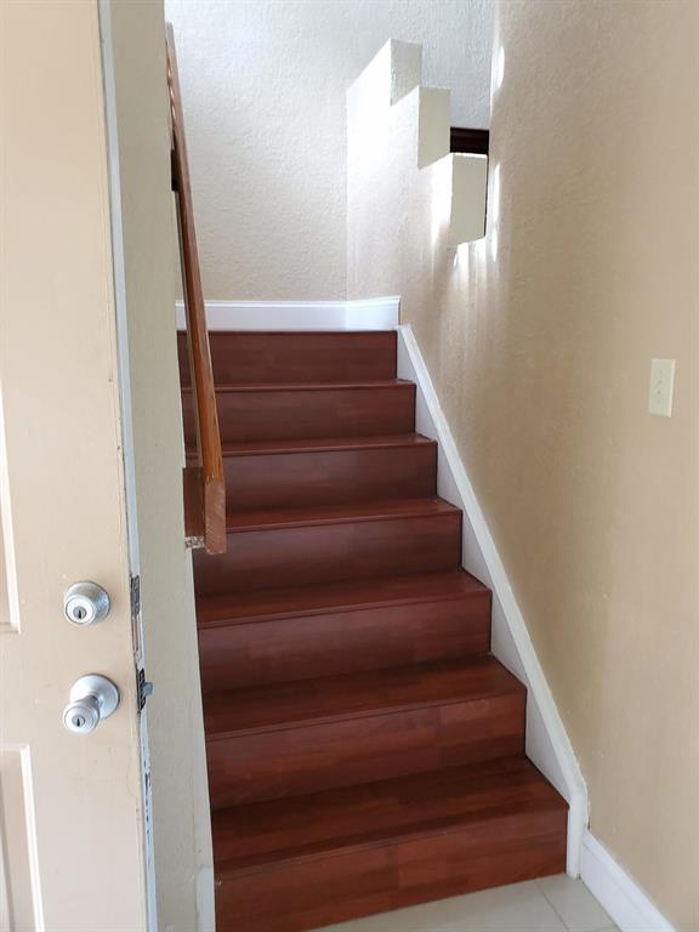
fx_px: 700
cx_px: 350
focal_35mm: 26
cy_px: 466
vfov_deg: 67.3
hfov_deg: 53.1
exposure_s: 1/60
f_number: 2.4
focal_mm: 4.3
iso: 400
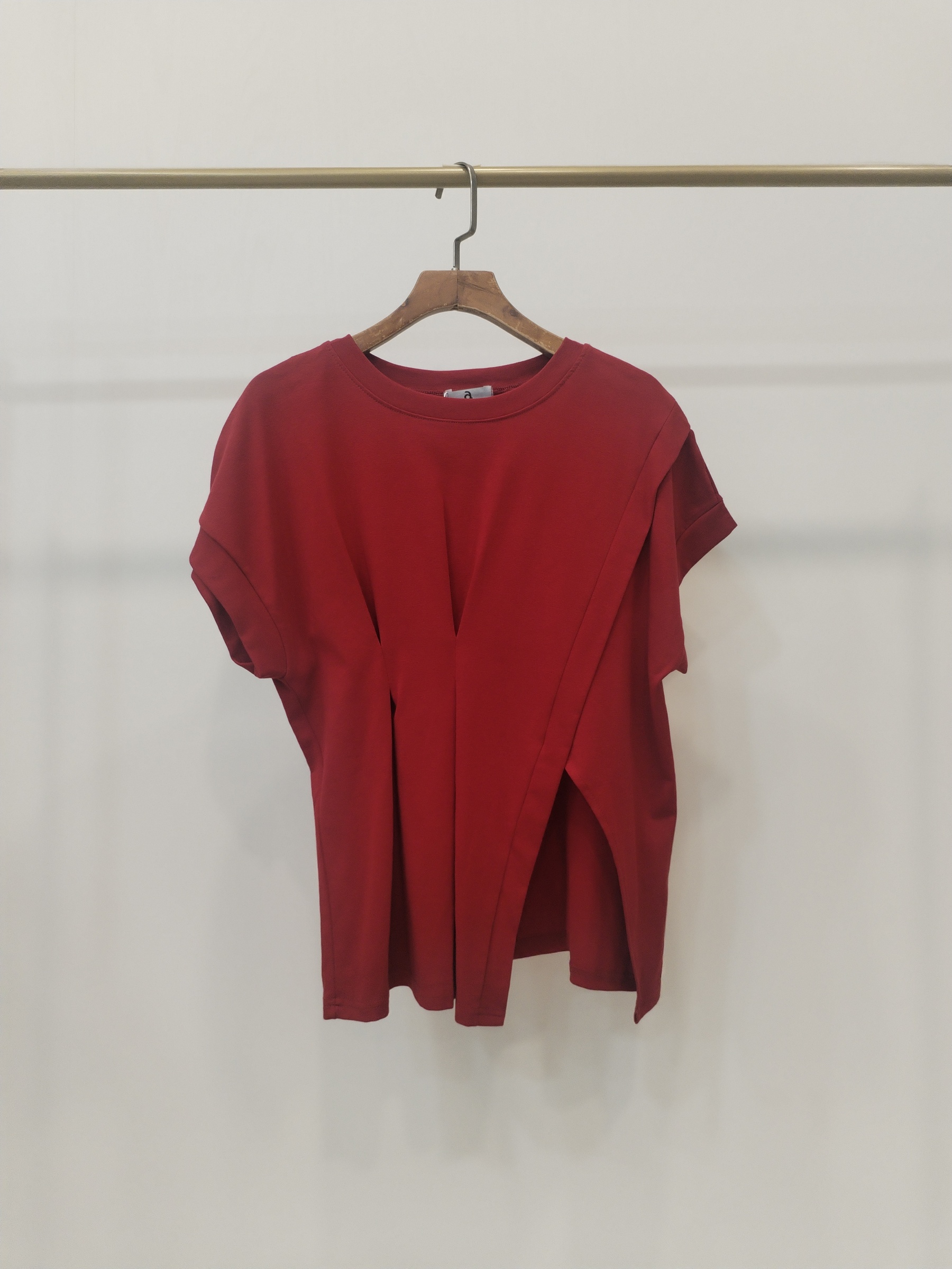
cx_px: 476
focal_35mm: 29
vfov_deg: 61.7
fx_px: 1063
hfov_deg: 48.2
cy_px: 634
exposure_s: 1/60
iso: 377
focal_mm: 4.75
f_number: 1.8
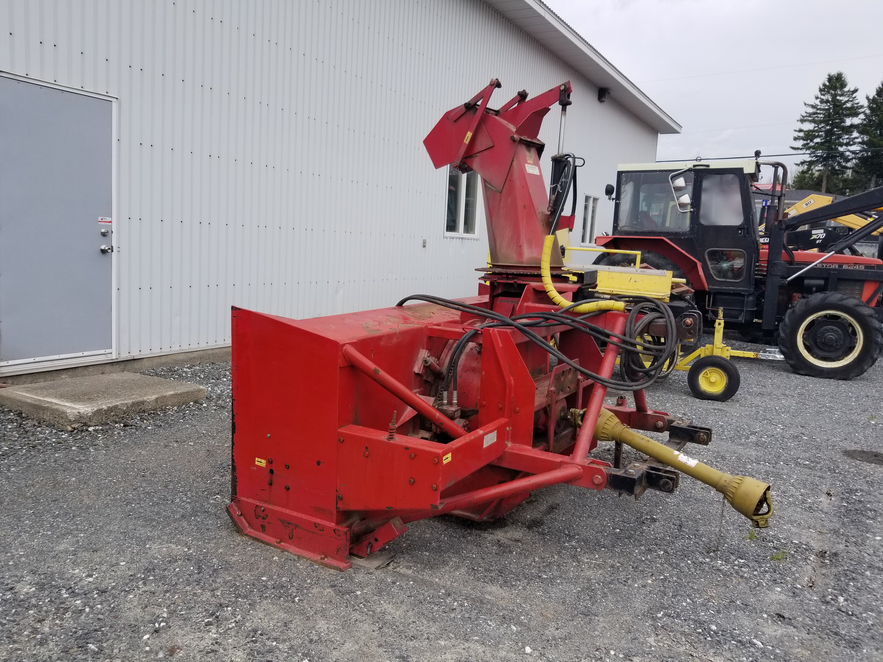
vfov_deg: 53.1
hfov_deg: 67.3
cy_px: 331
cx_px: 442
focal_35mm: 26
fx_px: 663
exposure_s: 1/2064
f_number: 1.7
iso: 50
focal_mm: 4.25
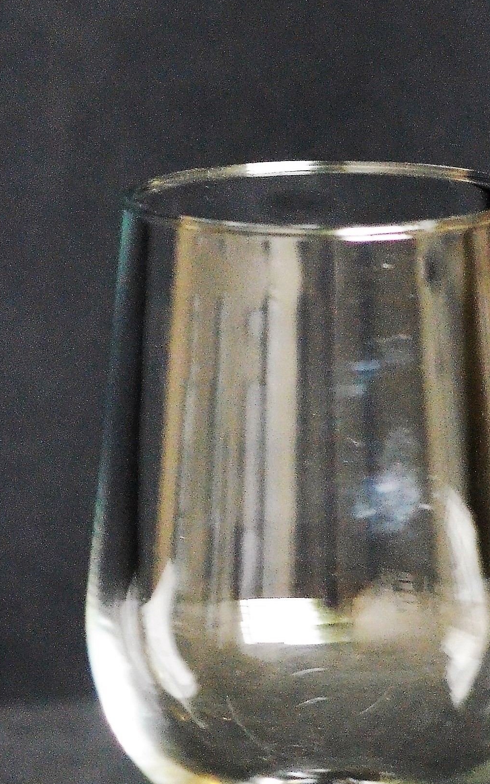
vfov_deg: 5.7
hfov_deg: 3.6
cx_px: 322
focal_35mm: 370
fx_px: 7904
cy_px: 664
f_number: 4.8
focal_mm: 120
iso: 3200
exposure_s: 1/20
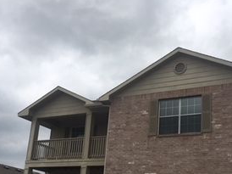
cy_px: 123
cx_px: 121
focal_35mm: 53
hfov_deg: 36.2
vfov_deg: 27.2
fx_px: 355
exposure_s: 1/2137
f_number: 2.2
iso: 25
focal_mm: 4.15
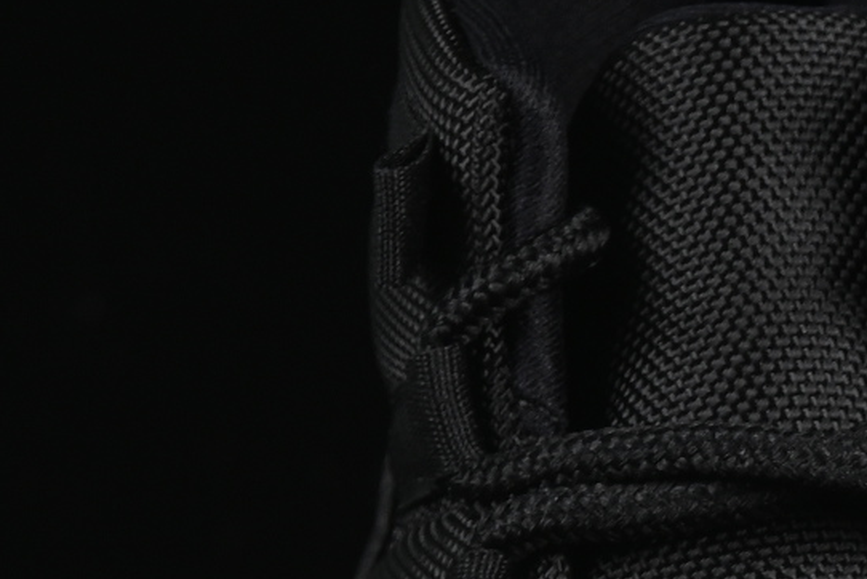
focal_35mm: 385
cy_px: 1297
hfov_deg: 5.3
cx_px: 1200
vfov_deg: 3.5
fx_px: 9277
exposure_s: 1/60
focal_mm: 50
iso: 160
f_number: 6.3
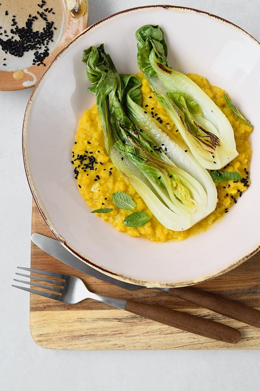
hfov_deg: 28.1
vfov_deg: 41.1
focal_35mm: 48
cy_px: 196
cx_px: 130
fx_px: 520
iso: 2000
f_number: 11
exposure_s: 1/180
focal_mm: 32
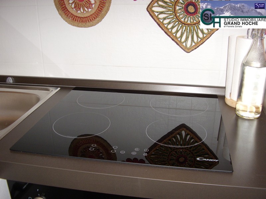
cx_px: 133
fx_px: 231
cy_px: 100
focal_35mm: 30
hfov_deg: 60.0
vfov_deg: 46.8
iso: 141
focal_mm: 5.8
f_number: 2.9
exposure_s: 1/30
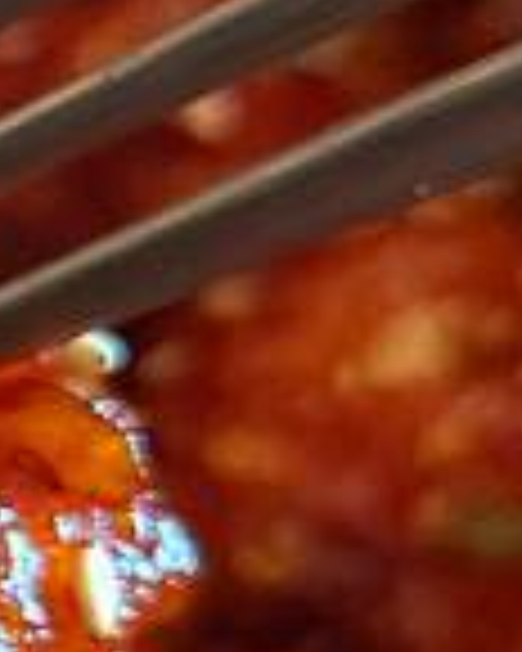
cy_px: 486
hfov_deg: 12.4
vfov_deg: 17.7
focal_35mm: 108
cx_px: -558
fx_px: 2086
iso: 640
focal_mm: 4.58
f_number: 2
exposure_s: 1/20
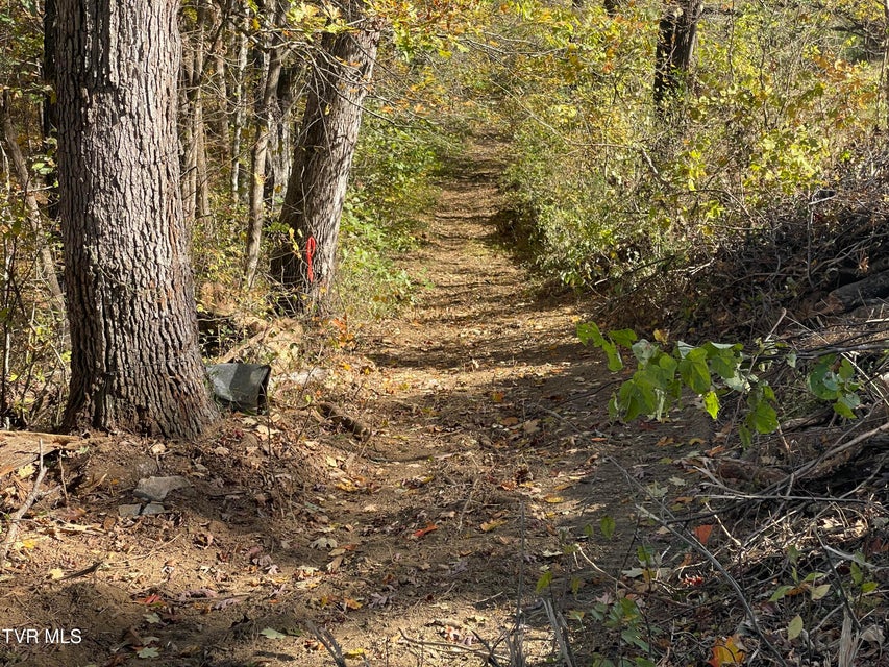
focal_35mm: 52
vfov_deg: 28.0
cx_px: 444
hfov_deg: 36.8
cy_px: 334
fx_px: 1336
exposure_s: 1/268
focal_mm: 6
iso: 25
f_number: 2
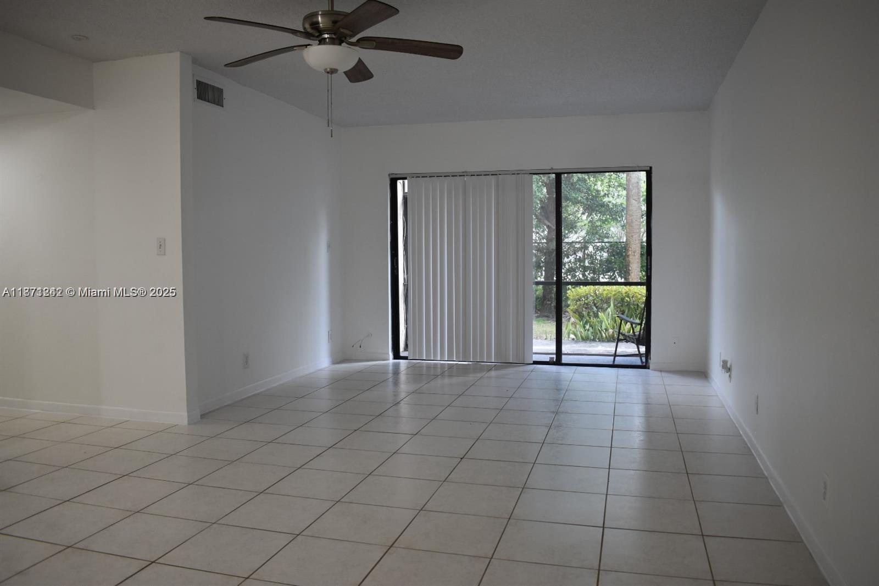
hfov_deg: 67.4
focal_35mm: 27
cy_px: 293
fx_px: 659
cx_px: 440
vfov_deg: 47.9
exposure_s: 1/60
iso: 400
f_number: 4
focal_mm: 18
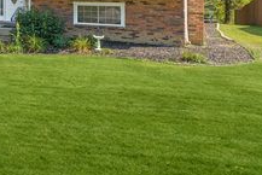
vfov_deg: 27.5
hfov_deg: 35.4
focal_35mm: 46
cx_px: -37
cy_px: -3
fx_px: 335
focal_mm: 20
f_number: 9
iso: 200
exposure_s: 1/250
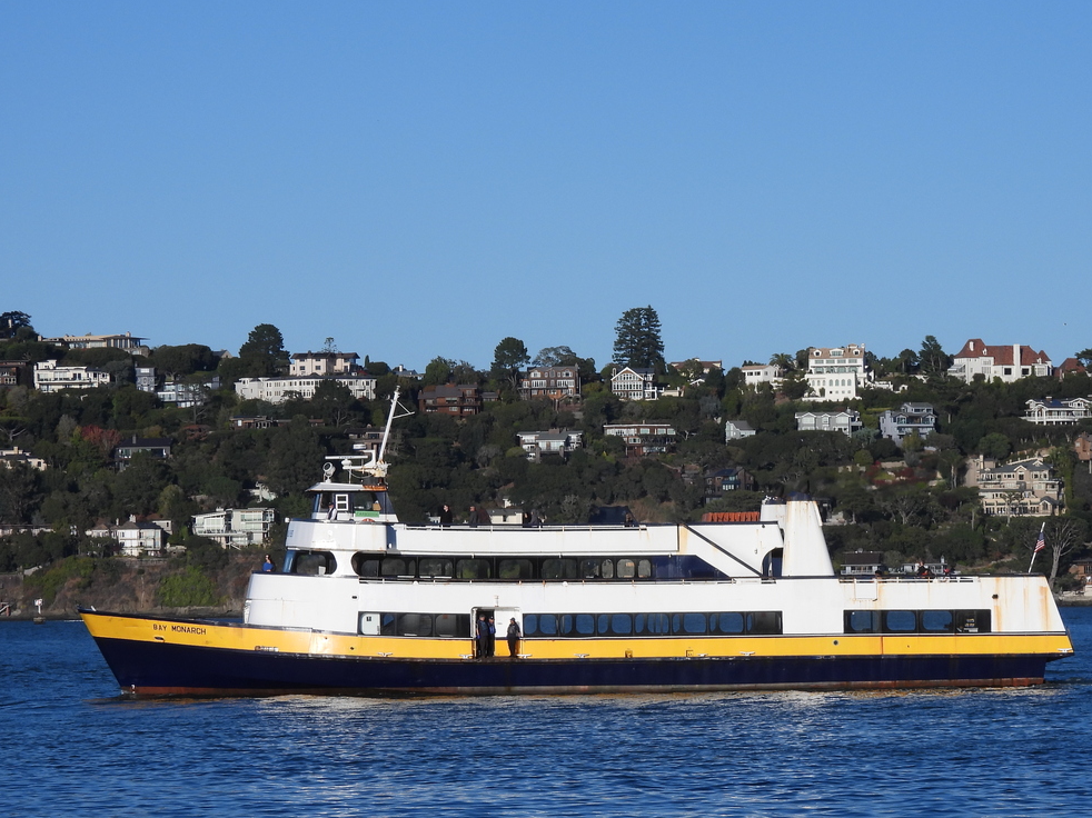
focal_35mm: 176
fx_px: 5551
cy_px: 512
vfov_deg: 8.4
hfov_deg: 11.2
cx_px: 627
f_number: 4
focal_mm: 24.1
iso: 100
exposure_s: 1/1600
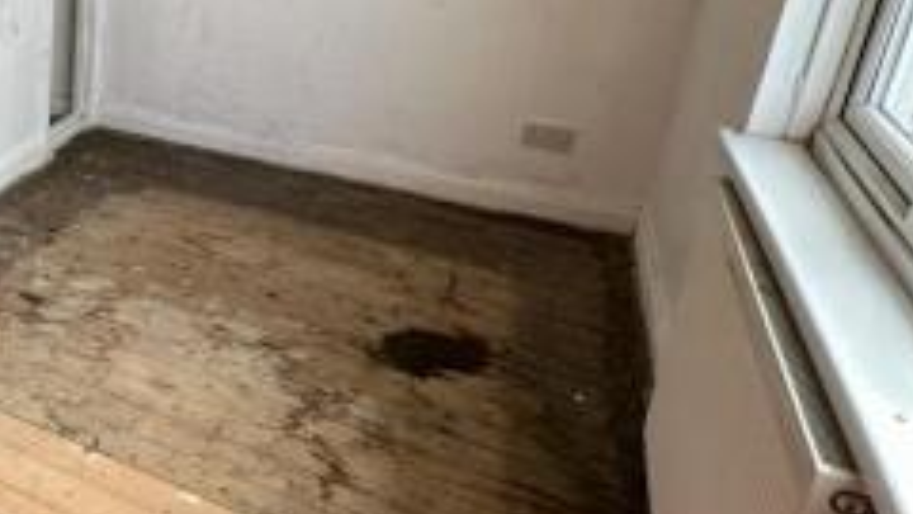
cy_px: 93
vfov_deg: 31.1
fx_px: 896
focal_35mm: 37
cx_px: -59
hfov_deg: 43.6
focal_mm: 2.22
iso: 100
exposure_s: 1/99
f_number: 2.2
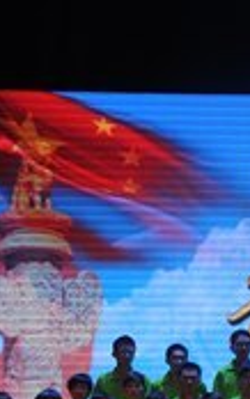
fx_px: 2296
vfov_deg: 9.9
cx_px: 461
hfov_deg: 6.1
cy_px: 378
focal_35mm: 211
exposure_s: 1/160
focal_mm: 48
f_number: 6.3
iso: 640
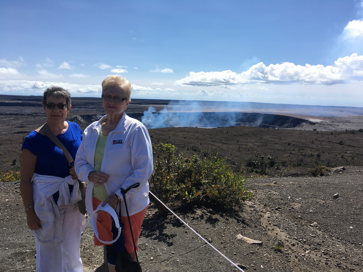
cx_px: 182
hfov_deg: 61.7
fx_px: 304
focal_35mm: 29
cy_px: 136
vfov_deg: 48.2
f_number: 2.2
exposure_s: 1/2024
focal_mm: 4.15
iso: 25
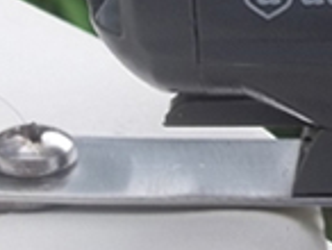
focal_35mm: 153
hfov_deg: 12.8
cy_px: -40
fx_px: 1470
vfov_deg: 9.6
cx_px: 259
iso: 64
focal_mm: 5.7
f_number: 2.9
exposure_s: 1/60
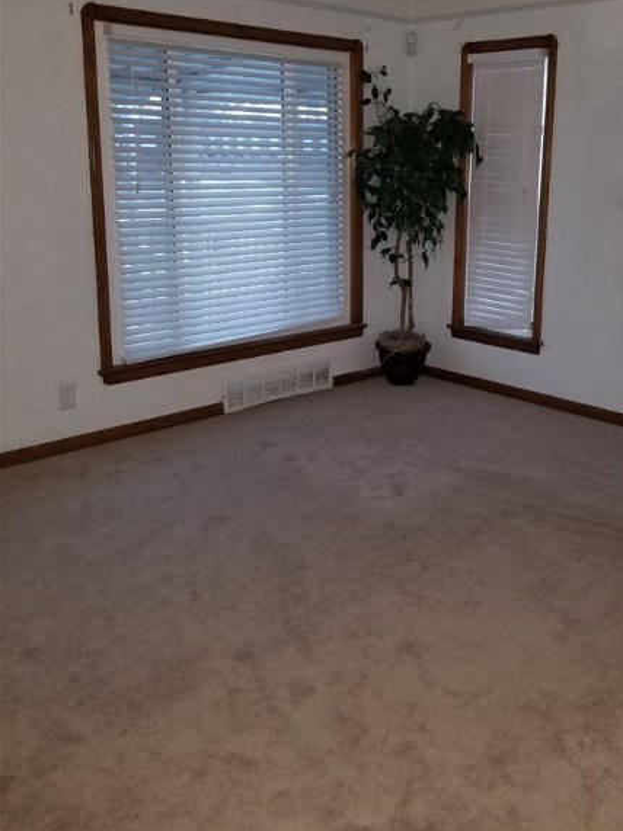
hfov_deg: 40.2
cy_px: 322
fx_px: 840
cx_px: 418
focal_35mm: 35
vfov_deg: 52.2
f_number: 1.7
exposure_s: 1/10
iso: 200
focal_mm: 4.3
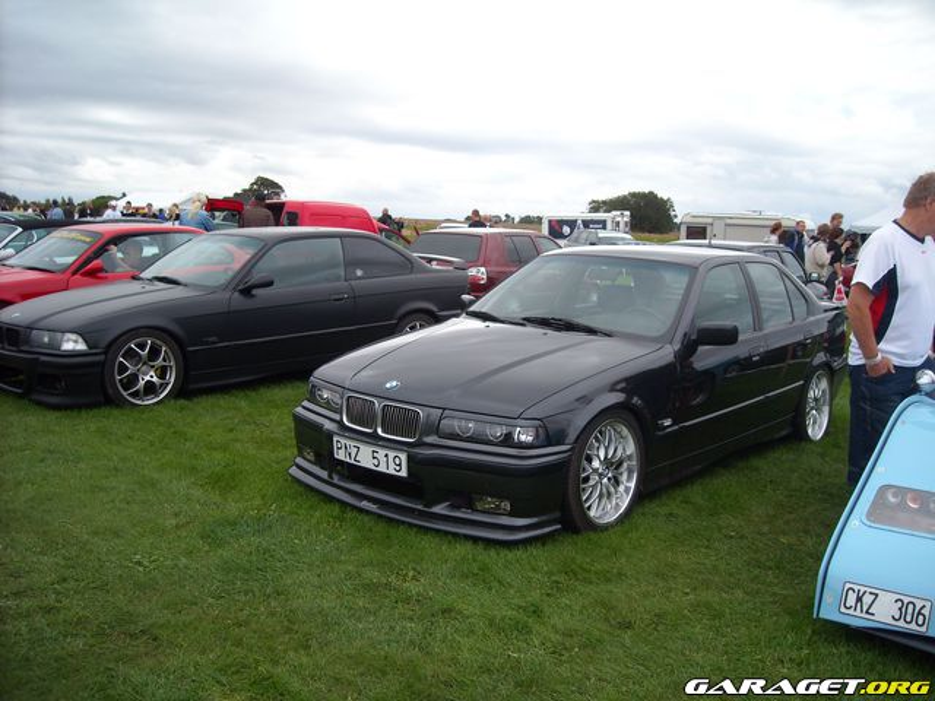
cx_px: 468
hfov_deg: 52.6
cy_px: 350
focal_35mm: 35
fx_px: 945
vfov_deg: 40.7
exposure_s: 1/168
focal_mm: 5.7
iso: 64
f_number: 5.6
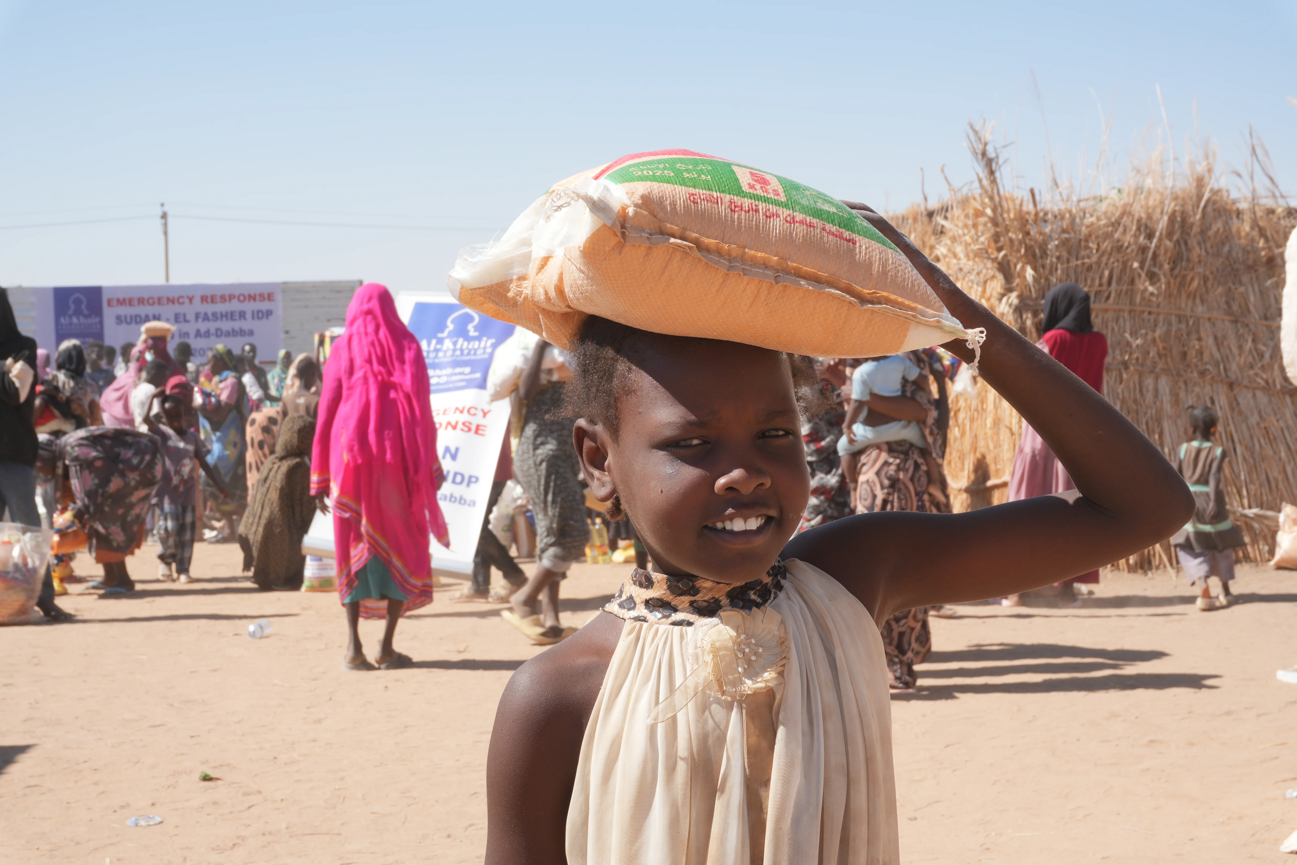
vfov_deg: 19.7
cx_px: 648
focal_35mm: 69
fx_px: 2486
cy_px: 432
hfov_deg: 29.2
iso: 160
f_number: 14
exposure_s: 1/125
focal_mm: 46
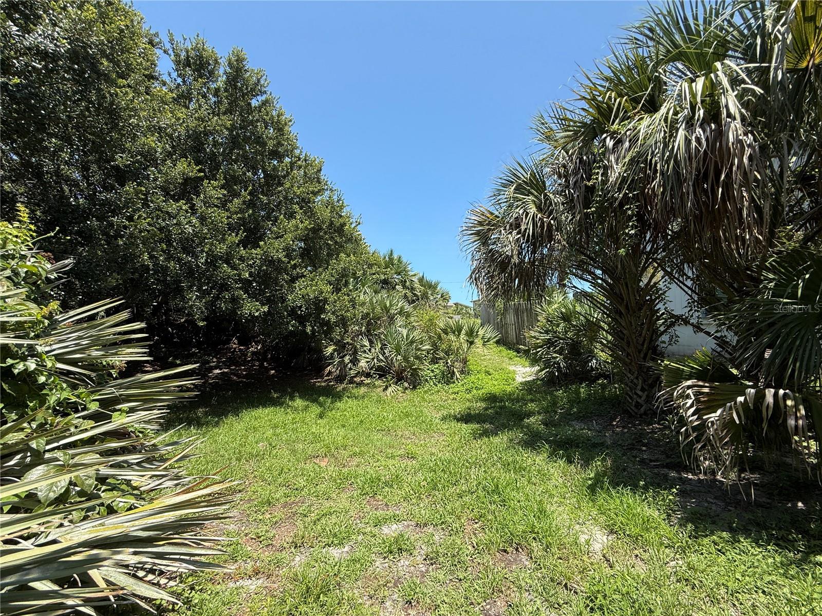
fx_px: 332
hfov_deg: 102.1
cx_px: 411
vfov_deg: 85.7
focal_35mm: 14
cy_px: 308
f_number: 2.2
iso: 50
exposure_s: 1/942
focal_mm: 2.22
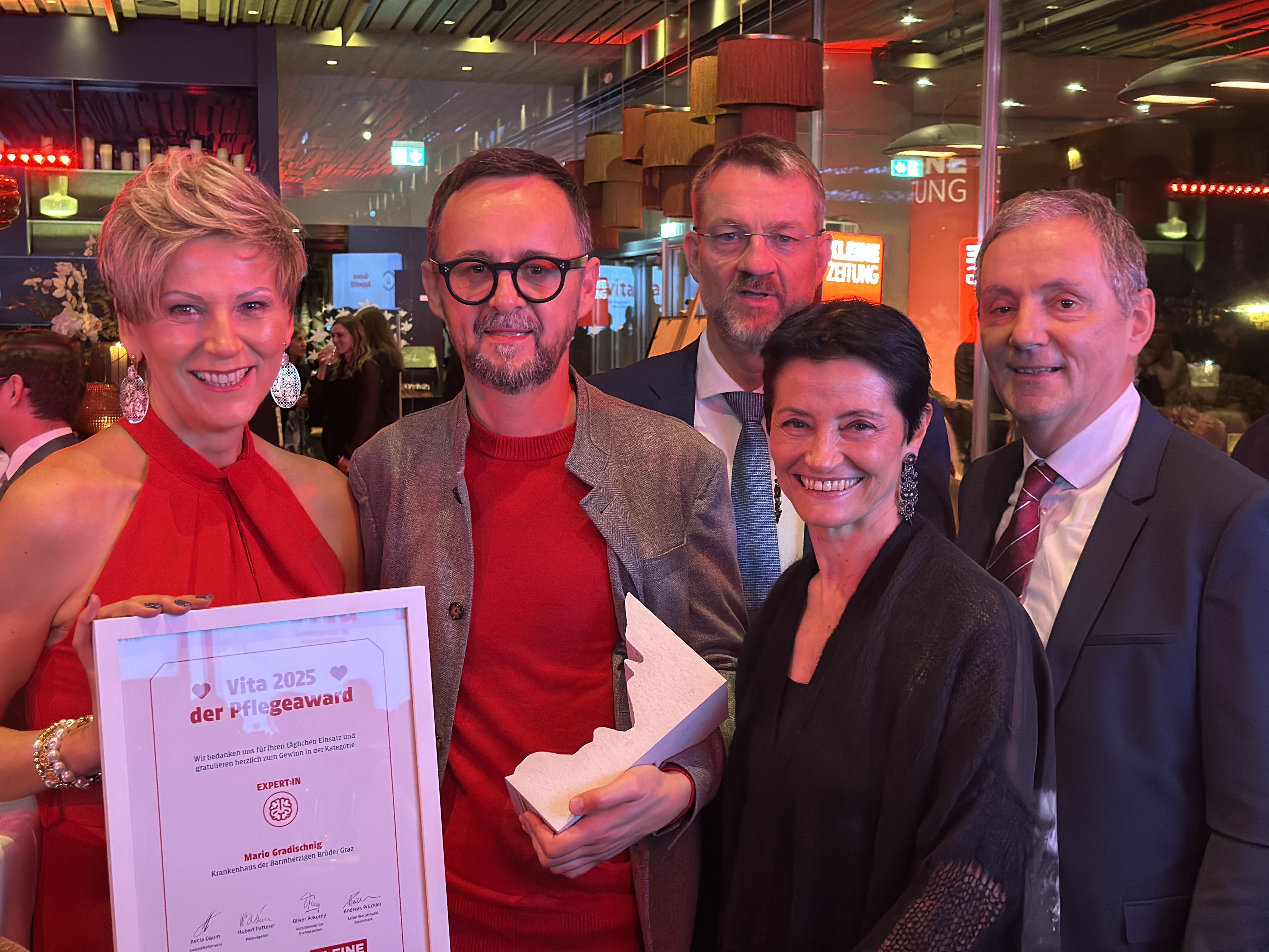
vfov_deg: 30.3
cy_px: 476
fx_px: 1760
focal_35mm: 48
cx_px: 634
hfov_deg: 39.7
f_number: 1.78
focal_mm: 6.86
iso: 640
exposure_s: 1/33
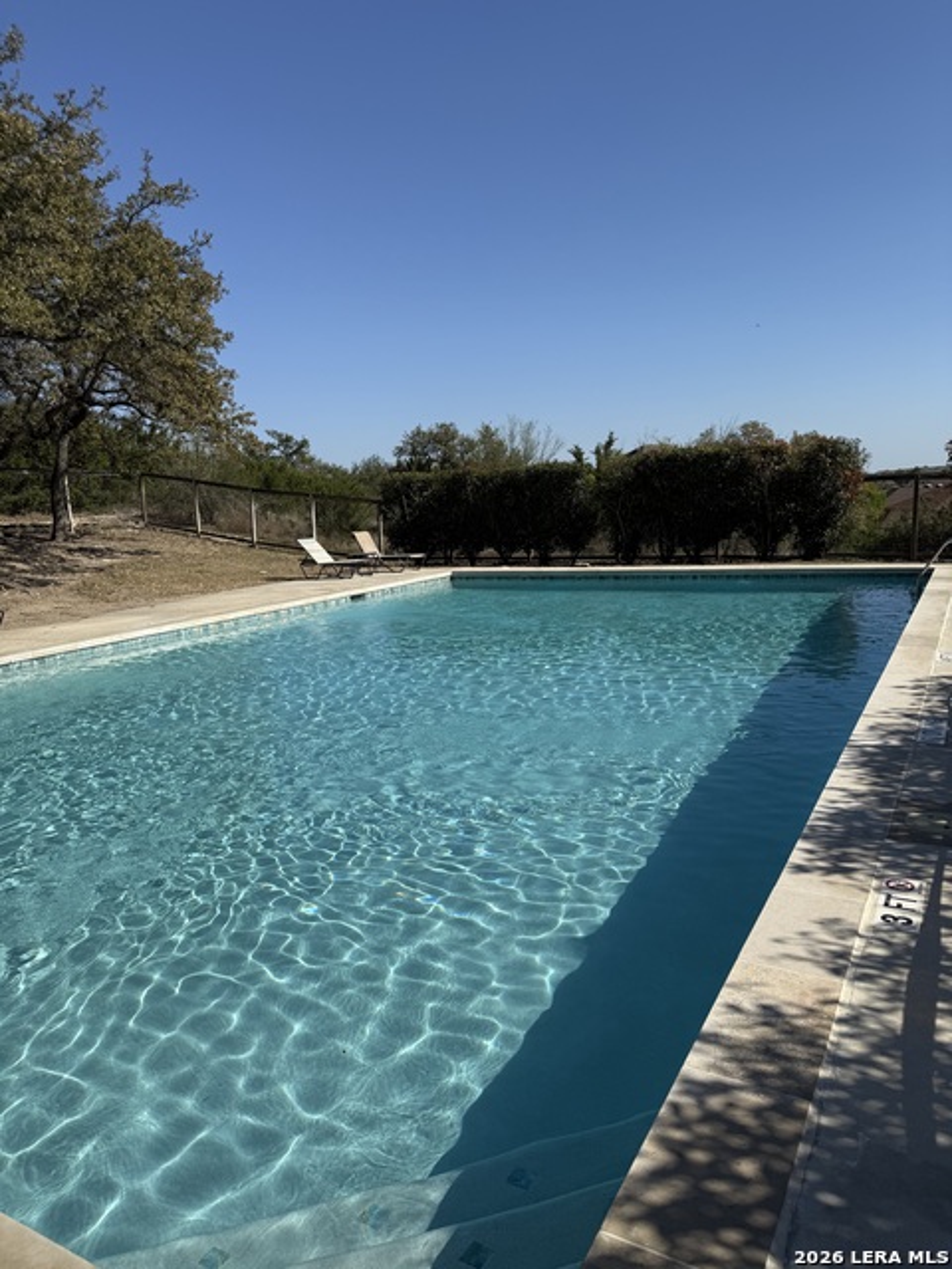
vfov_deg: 71.6
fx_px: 880
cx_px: 476
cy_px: 634
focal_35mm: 24
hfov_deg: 56.8
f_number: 1.78
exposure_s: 1/6711
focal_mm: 6.76
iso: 80
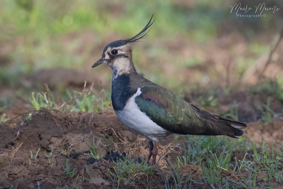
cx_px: 142
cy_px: 94
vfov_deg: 1.8
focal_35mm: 750
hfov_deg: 2.7
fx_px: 5895
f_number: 9
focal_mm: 500
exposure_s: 1/1600
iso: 1100
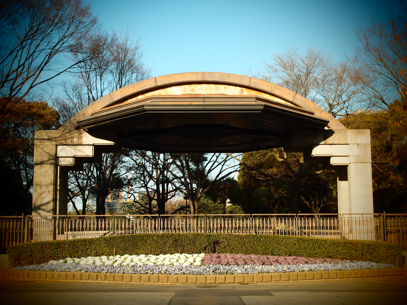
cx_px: 204
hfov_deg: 41.2
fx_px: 541
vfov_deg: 31.5
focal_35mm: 46
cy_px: 152
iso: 100
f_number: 3.5
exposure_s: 1/640
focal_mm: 9.87
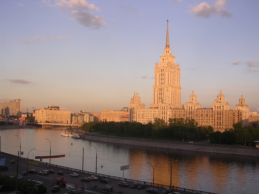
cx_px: 130
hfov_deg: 43.9
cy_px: 97
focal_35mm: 43
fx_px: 322
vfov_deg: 33.6
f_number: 3
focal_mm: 6.6
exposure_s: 1/164
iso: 100
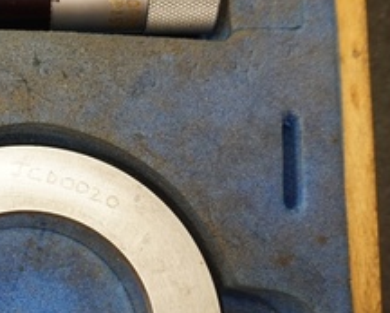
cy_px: 271
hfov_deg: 24.0
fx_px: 866
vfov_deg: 20.1
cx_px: -23
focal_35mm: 75
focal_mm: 16
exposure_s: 1/60
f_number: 4
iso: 640
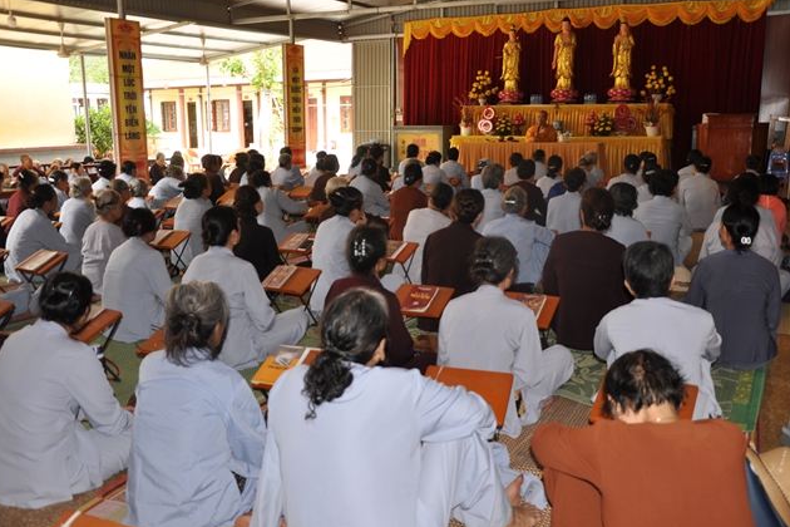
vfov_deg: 38.9
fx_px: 746
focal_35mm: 34
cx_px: 396
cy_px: 260
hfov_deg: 55.8
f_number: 3.8
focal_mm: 22
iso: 200
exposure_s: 1/60
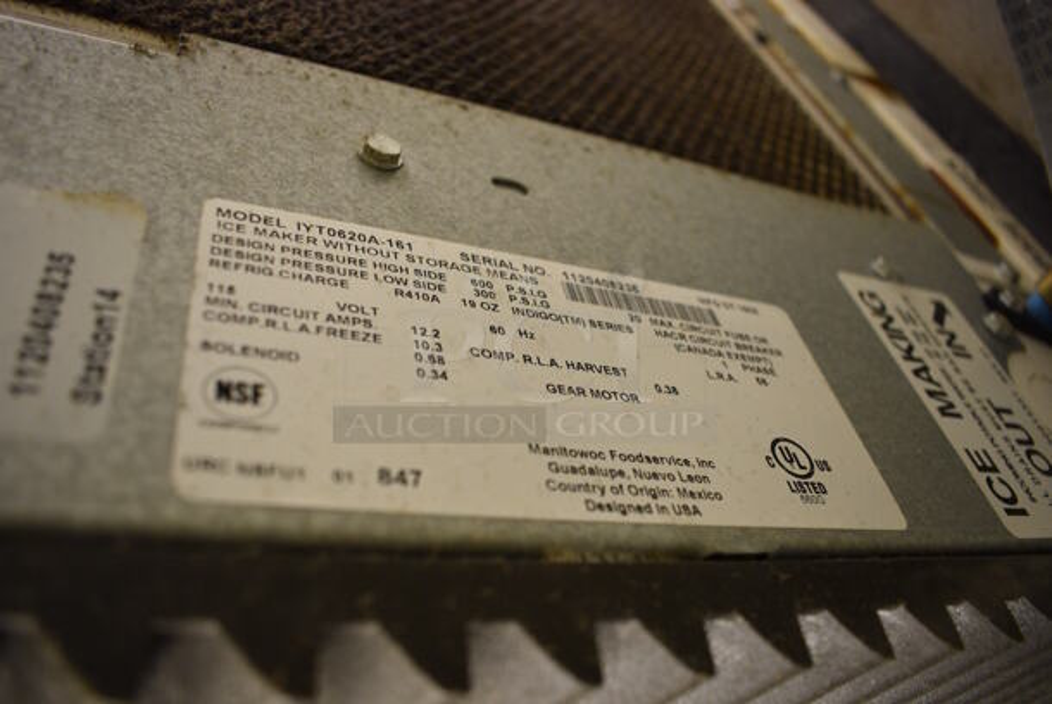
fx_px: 790
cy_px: 352
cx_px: 526
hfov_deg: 67.3
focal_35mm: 27
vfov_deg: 48.0
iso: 1000
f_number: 4
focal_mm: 18
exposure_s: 1/60
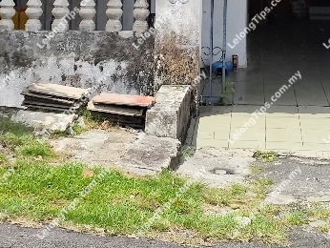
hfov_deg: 24.0
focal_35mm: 81
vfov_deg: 16.0
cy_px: -172
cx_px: 226
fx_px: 773
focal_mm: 6.14
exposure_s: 1/1301
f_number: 1.65
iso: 50
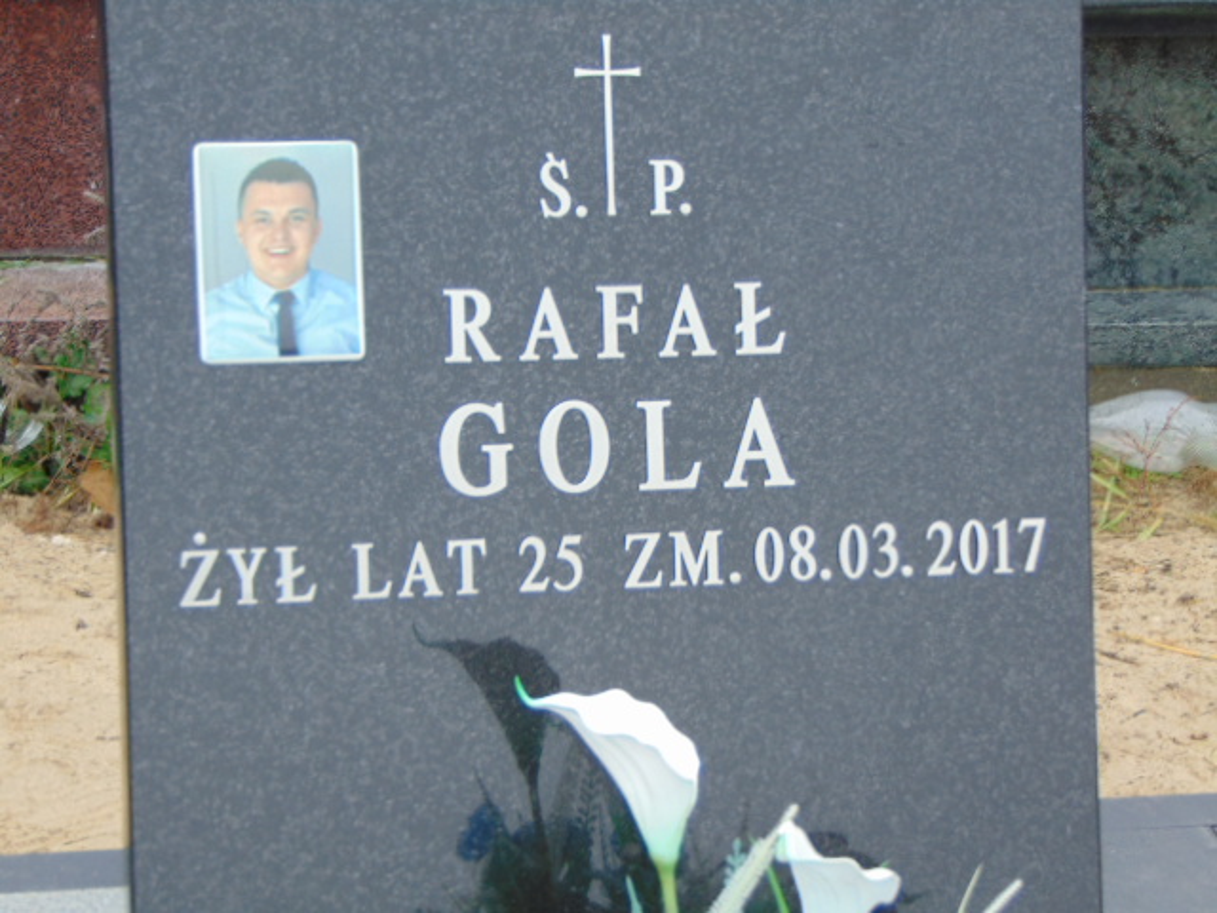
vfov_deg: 13.7
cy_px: 456
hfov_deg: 18.2
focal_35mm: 108
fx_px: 3797
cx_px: 608
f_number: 3.9
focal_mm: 19.4
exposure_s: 1/80
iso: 80
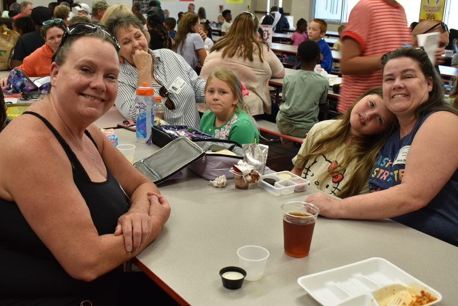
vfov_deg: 33.0
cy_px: 153
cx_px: 229
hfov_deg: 47.9
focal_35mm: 40
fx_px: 515
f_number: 7.1
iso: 400
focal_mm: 27
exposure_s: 1/40
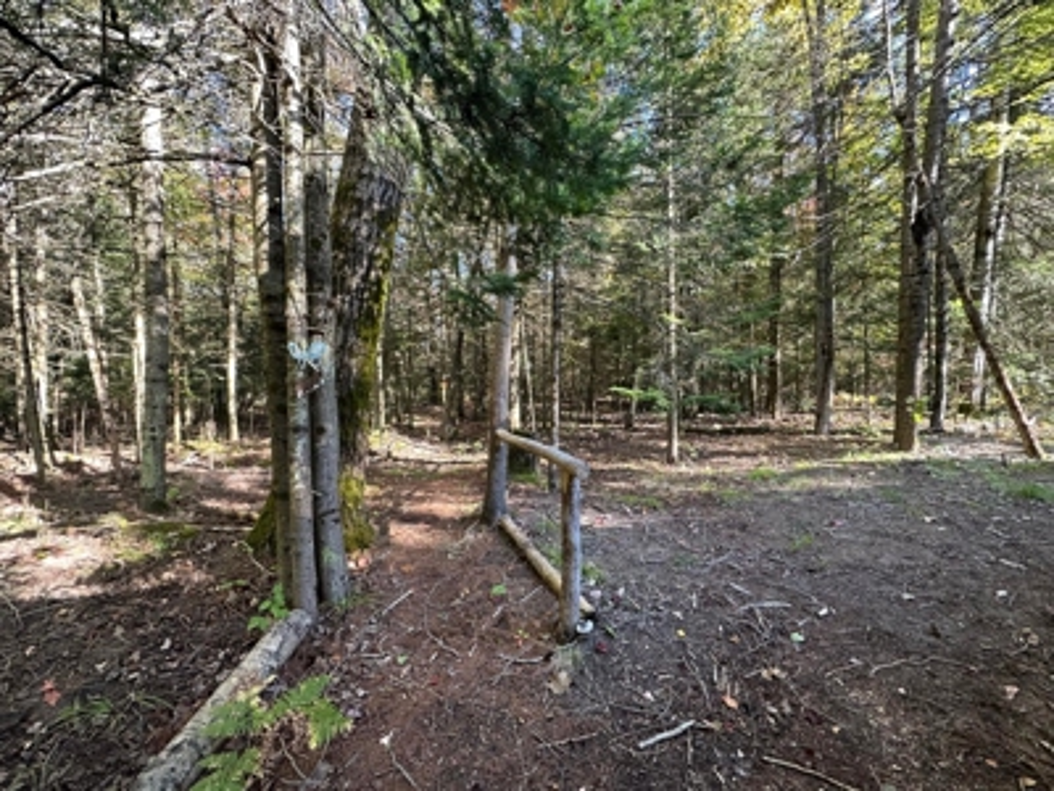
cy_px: 396
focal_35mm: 14
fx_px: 426
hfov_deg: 102.1
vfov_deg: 85.7
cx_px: 527
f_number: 2.2
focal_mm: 2.22
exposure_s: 1/99
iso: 125
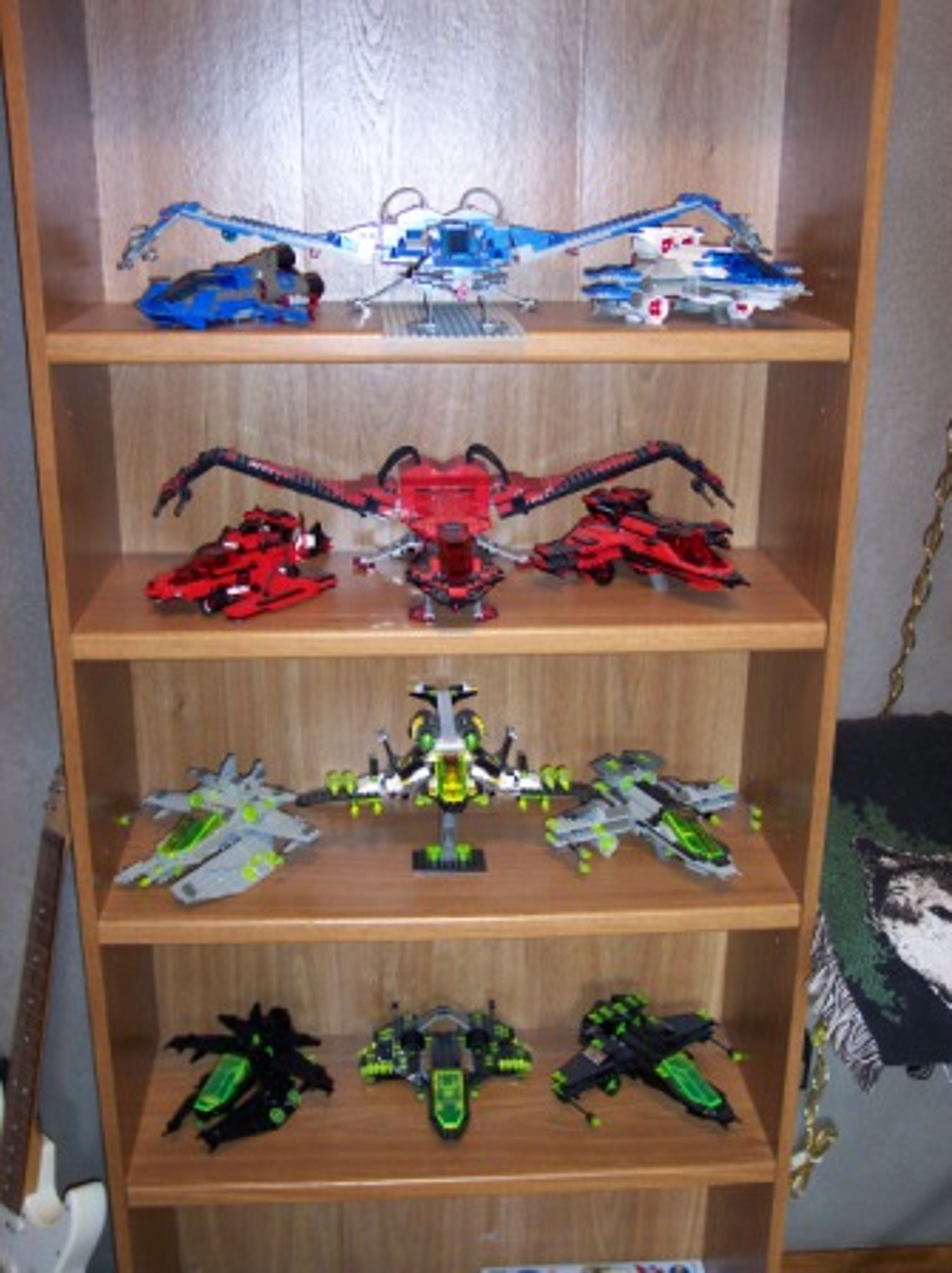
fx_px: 1396
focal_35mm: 38
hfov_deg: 37.7
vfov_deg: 49.0
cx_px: 476
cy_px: 636
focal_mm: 8
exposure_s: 1/30
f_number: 2.8
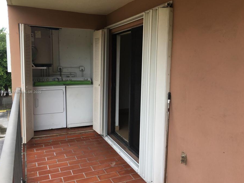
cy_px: 92
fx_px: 219
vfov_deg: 45.5
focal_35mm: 31
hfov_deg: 58.3
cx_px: 120
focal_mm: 4.15
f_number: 2.2
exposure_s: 1/265
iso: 25
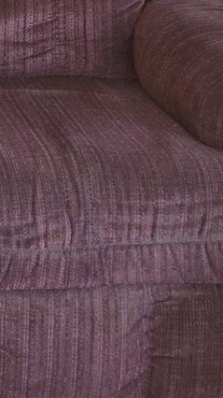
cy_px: -119
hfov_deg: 10.2
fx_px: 1190
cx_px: -148
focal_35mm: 113
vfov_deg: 17.8
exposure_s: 1/12
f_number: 1.8
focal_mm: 5.4
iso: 200
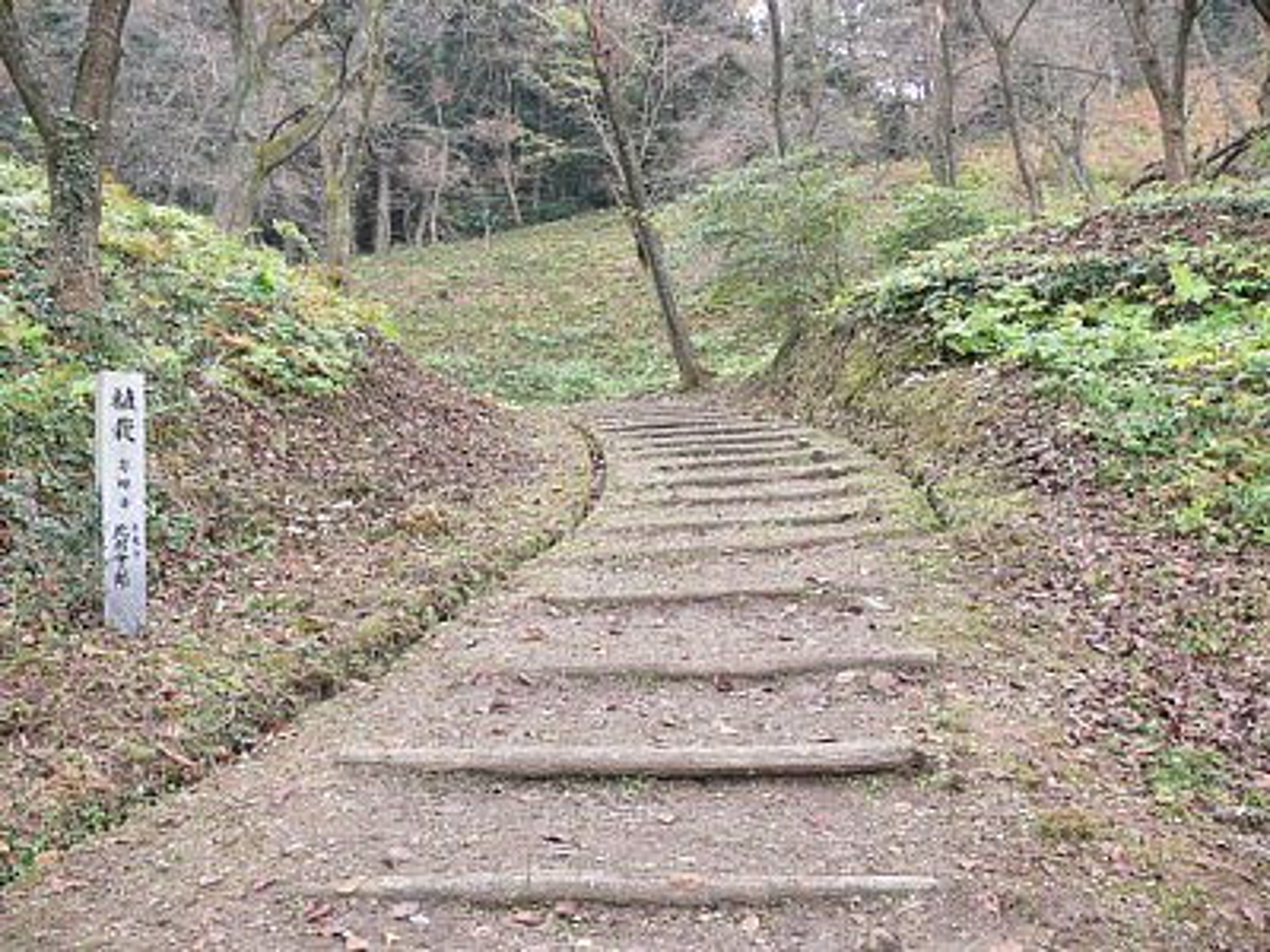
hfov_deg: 52.6
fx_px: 1284
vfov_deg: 40.7
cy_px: 476
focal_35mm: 35
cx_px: 635
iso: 80
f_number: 2.8
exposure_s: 1/60
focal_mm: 7.4
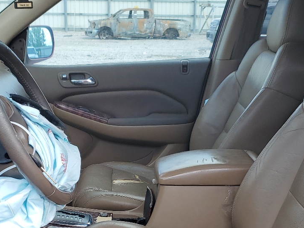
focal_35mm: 58
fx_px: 509
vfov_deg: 24.5
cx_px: 120
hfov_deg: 33.1
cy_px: 207
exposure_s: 1/667
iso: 50
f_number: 1.5
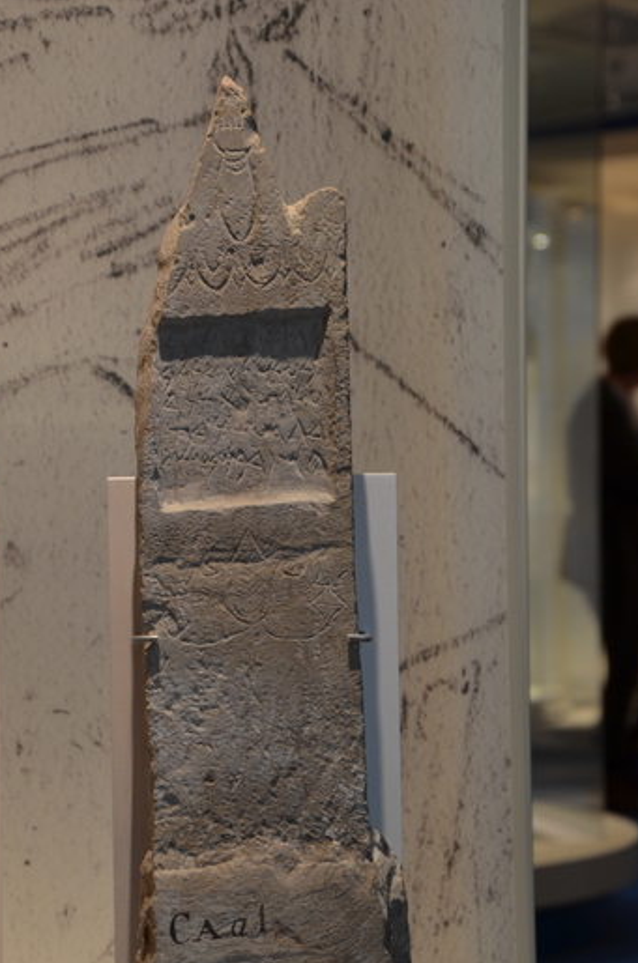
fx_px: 3205
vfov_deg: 17.1
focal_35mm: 120
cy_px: 602
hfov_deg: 11.4
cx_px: 239
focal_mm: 62
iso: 400
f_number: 5
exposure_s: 1/13
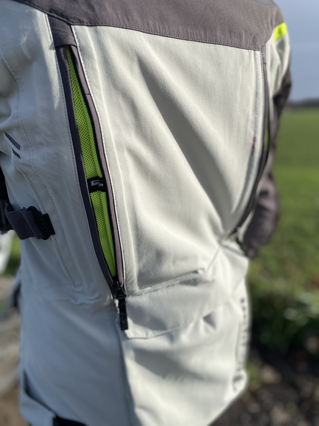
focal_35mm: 26
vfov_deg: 67.3
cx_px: 160
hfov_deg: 53.1
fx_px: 319
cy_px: 213
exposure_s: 1/3125
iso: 32
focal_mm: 4.25
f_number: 1.8
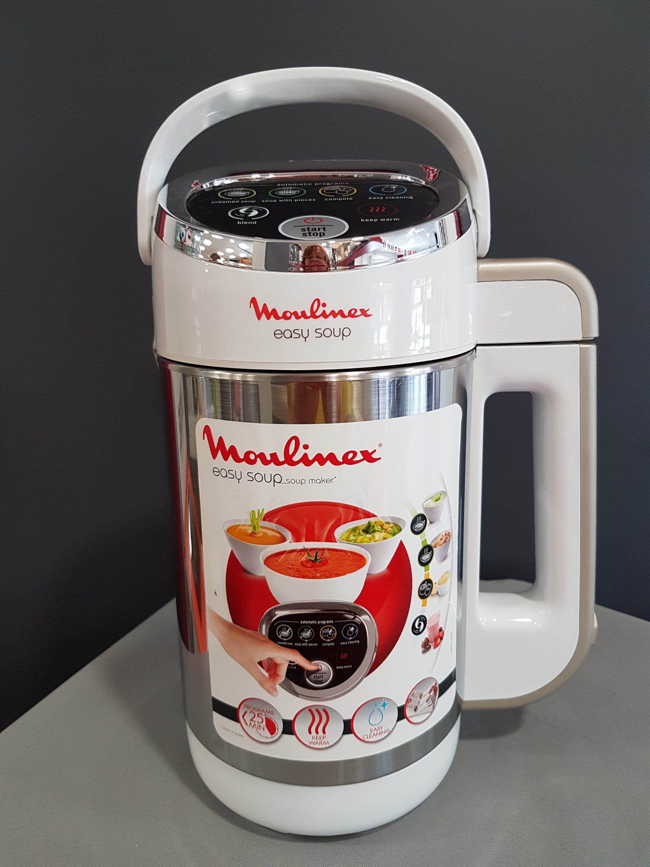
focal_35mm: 26
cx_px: 325
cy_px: 434
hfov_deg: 53.1
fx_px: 651
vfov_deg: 67.3
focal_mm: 4.2
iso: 80
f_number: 1.7
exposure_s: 1/50
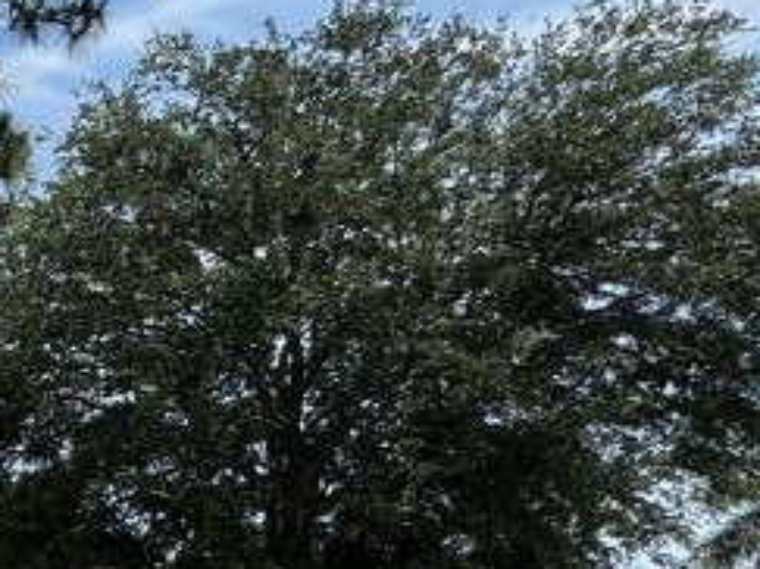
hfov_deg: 19.6
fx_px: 1295
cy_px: 610
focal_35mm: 59
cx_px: -732
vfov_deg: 23.4
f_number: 2.2
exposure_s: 1/1832
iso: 50
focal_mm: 2.22
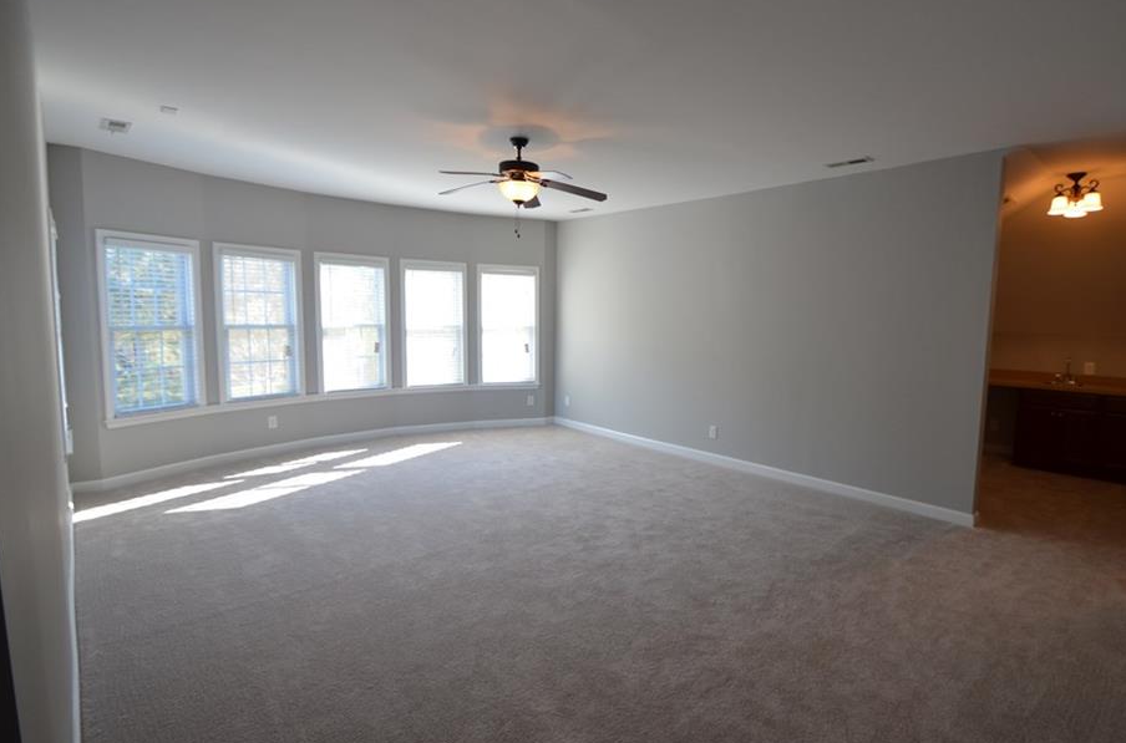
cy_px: 364
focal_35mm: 17
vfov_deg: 70.1
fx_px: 530
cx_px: 613
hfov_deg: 93.2
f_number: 5
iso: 400
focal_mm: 10
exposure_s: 1/100
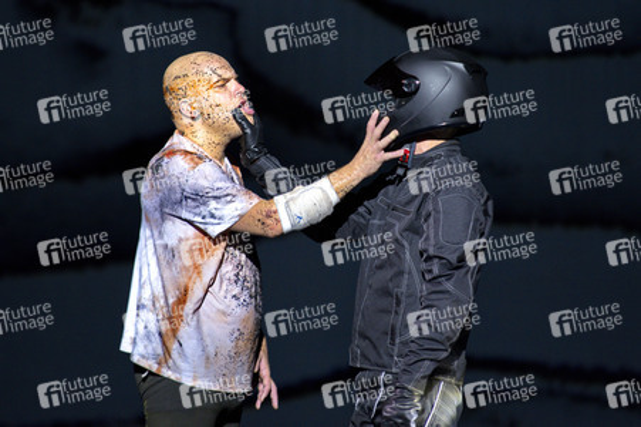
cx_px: 320
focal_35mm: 200
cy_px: 214
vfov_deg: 6.9
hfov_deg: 10.3
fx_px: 3558
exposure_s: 1/50
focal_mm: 200
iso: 1600
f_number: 3.5
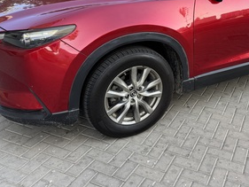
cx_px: 181
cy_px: 44
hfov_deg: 46.4
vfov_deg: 35.9
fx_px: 281
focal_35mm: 39
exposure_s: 1/368
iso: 80
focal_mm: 6.76
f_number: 1.78
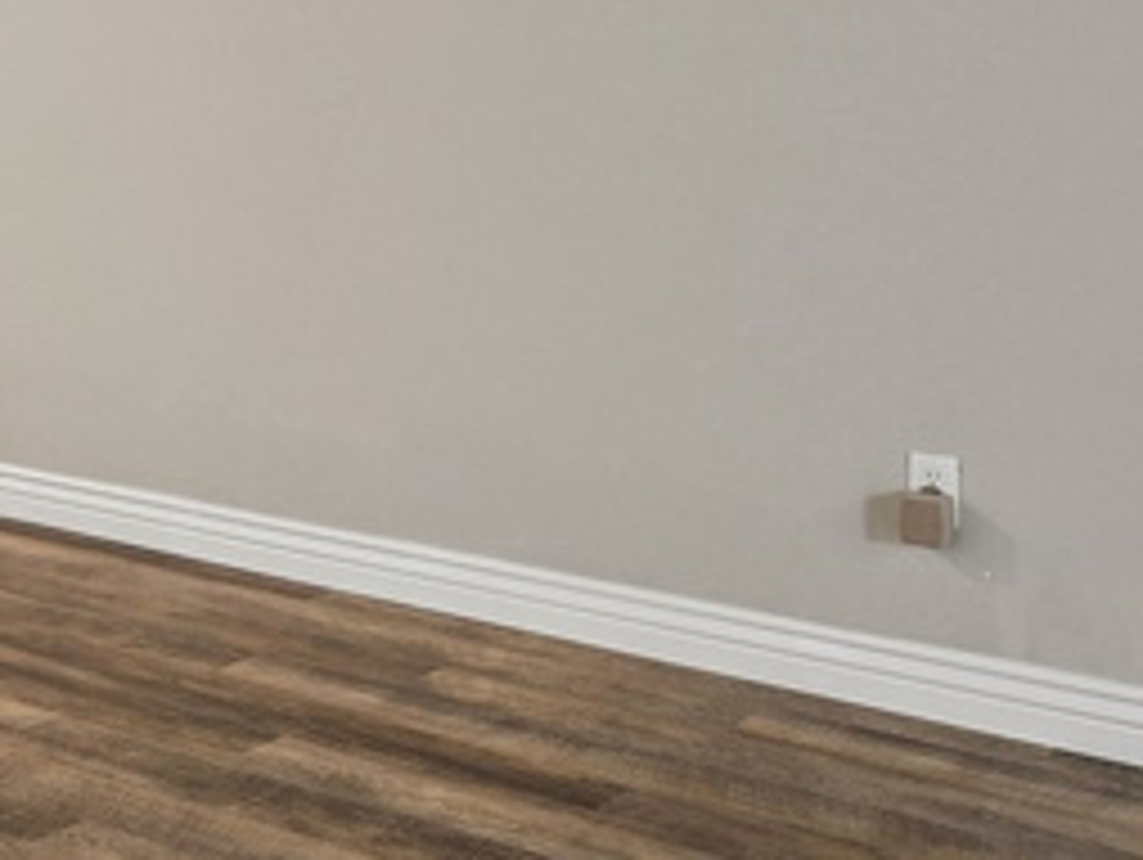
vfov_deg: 23.0
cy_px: 56
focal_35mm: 62
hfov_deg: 24.5
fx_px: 2049
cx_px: -549
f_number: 8
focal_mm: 16
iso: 400
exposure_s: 1/3.33
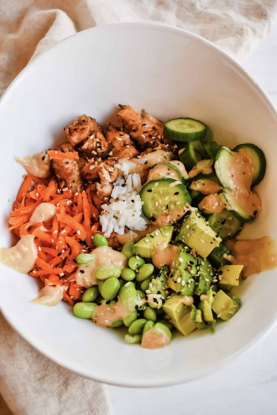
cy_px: 208
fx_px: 485
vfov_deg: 46.4
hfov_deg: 31.9
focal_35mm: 42
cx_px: 138
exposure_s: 1/125
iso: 400
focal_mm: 28
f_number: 5.6
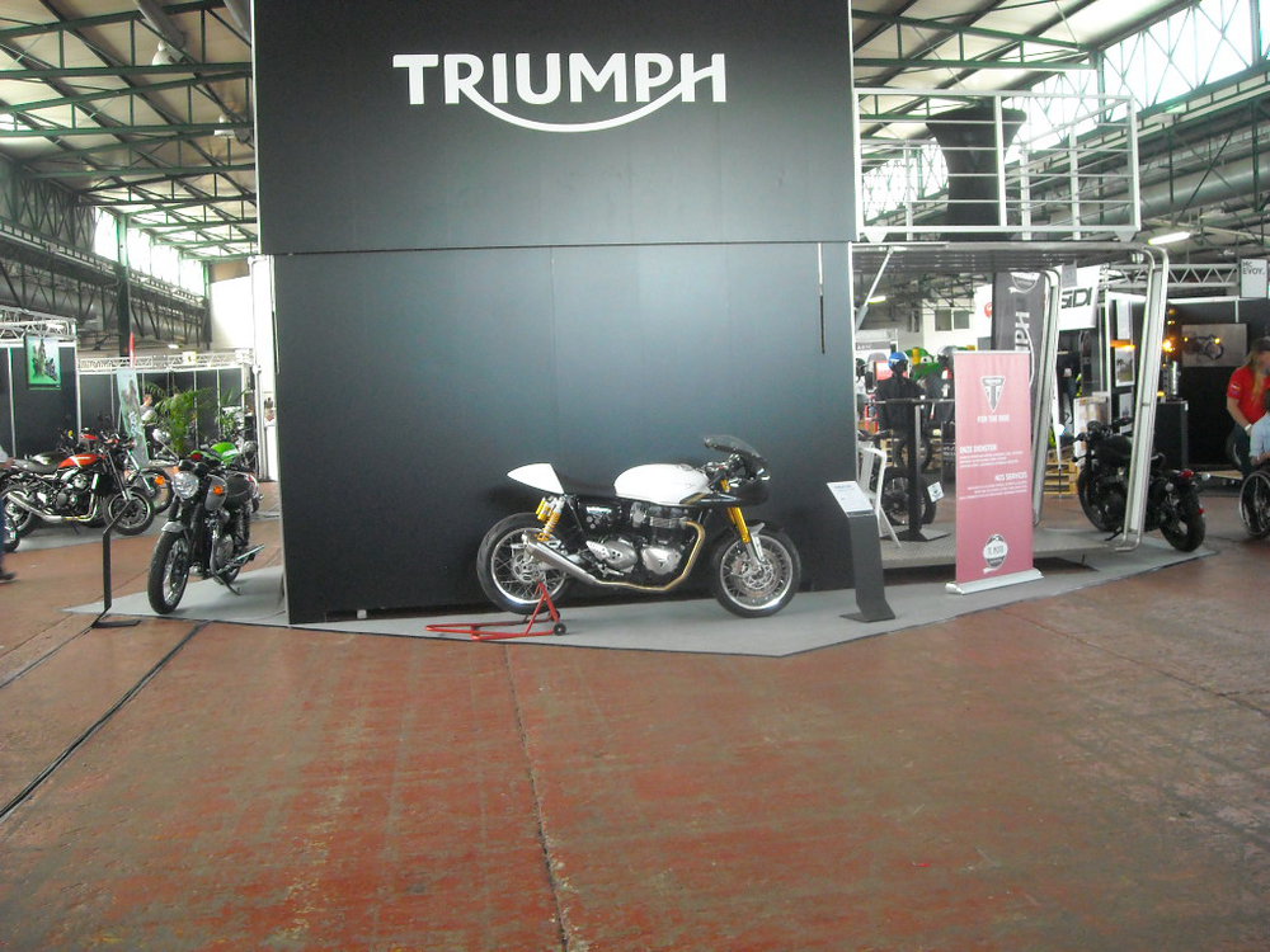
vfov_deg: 40.7
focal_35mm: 35
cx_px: 635
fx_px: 1284
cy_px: 476
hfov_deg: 52.6
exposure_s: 1/60
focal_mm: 5.7
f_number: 2.8
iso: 351
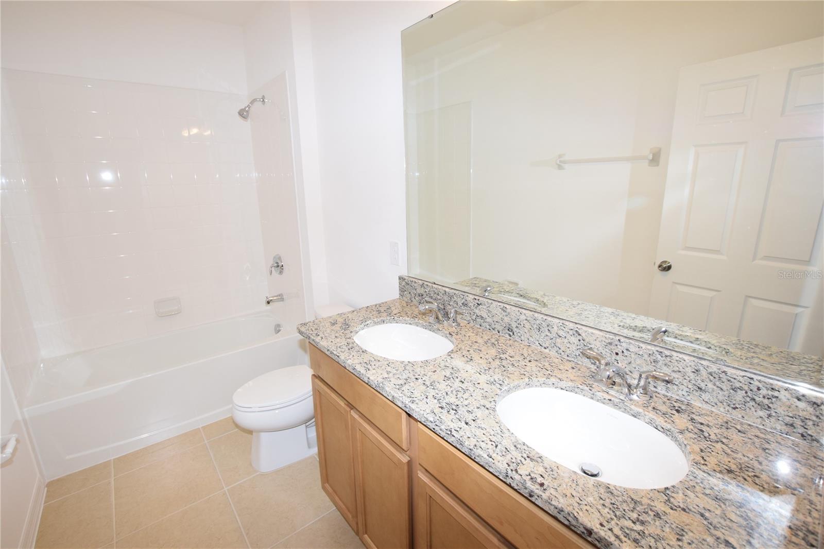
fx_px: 343
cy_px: 274
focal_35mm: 15
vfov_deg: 77.3
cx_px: 412
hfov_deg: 100.4
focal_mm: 10
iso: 800
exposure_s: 1/125
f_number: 5.6
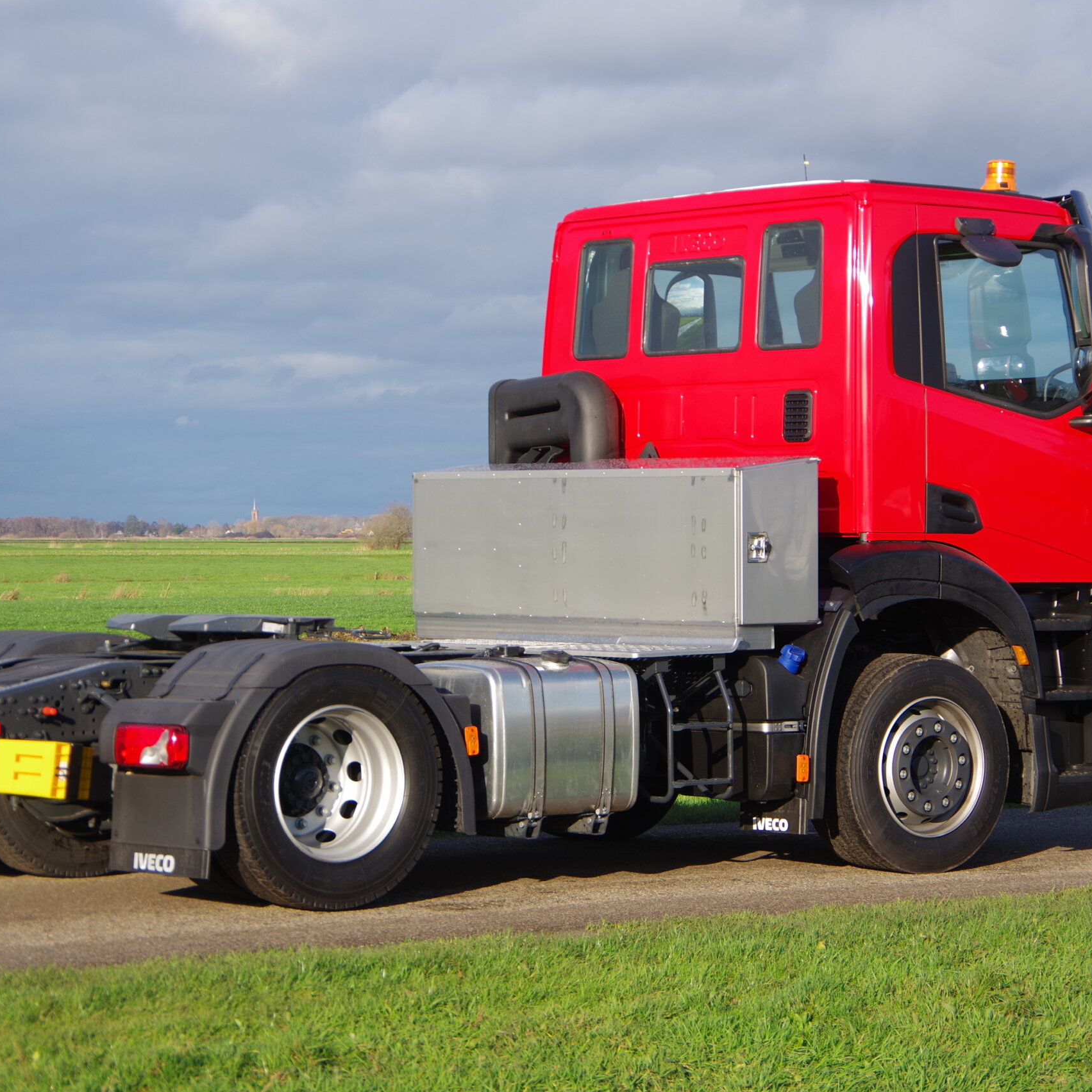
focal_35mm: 115
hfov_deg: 15.2
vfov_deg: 15.2
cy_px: 546
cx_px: 537
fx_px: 4104
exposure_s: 1/320
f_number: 4.5
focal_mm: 60
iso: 100
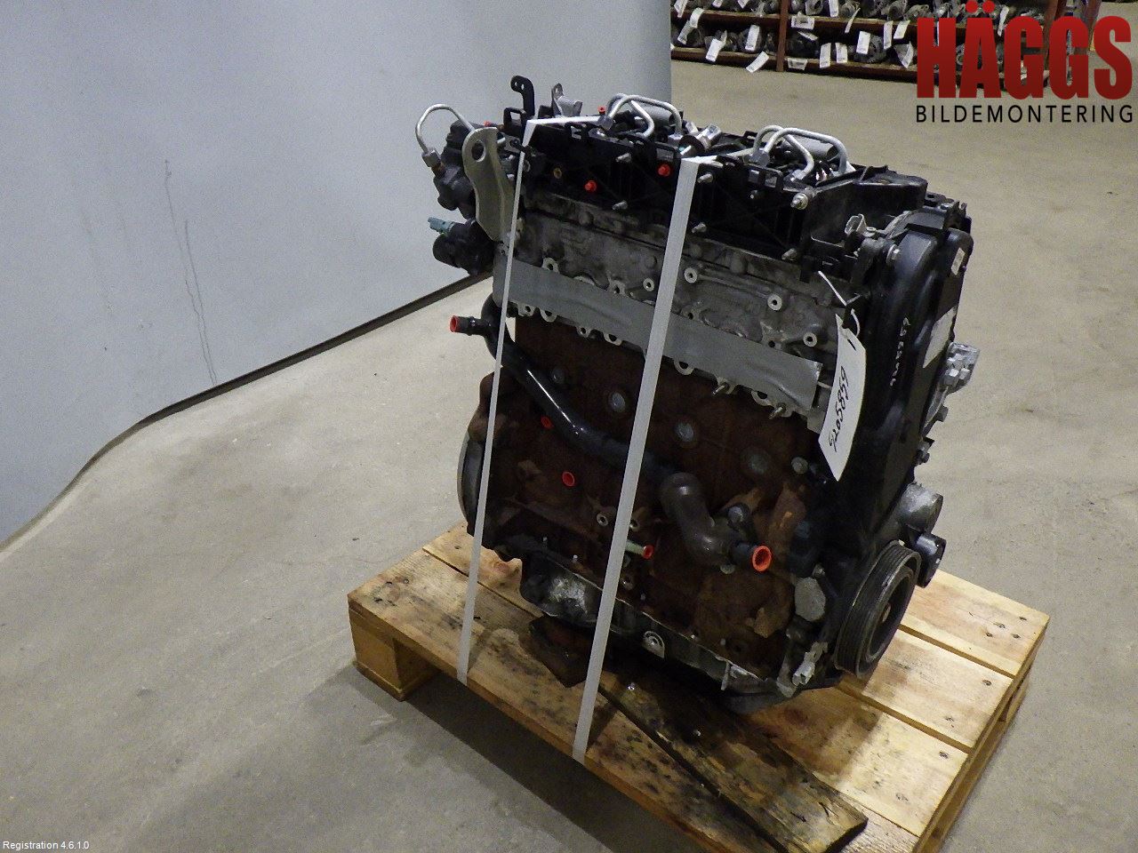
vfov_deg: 49.7
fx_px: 920
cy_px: 426
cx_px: 569
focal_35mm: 28
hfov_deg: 63.4
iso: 1000
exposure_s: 1/60
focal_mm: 5
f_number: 3.5
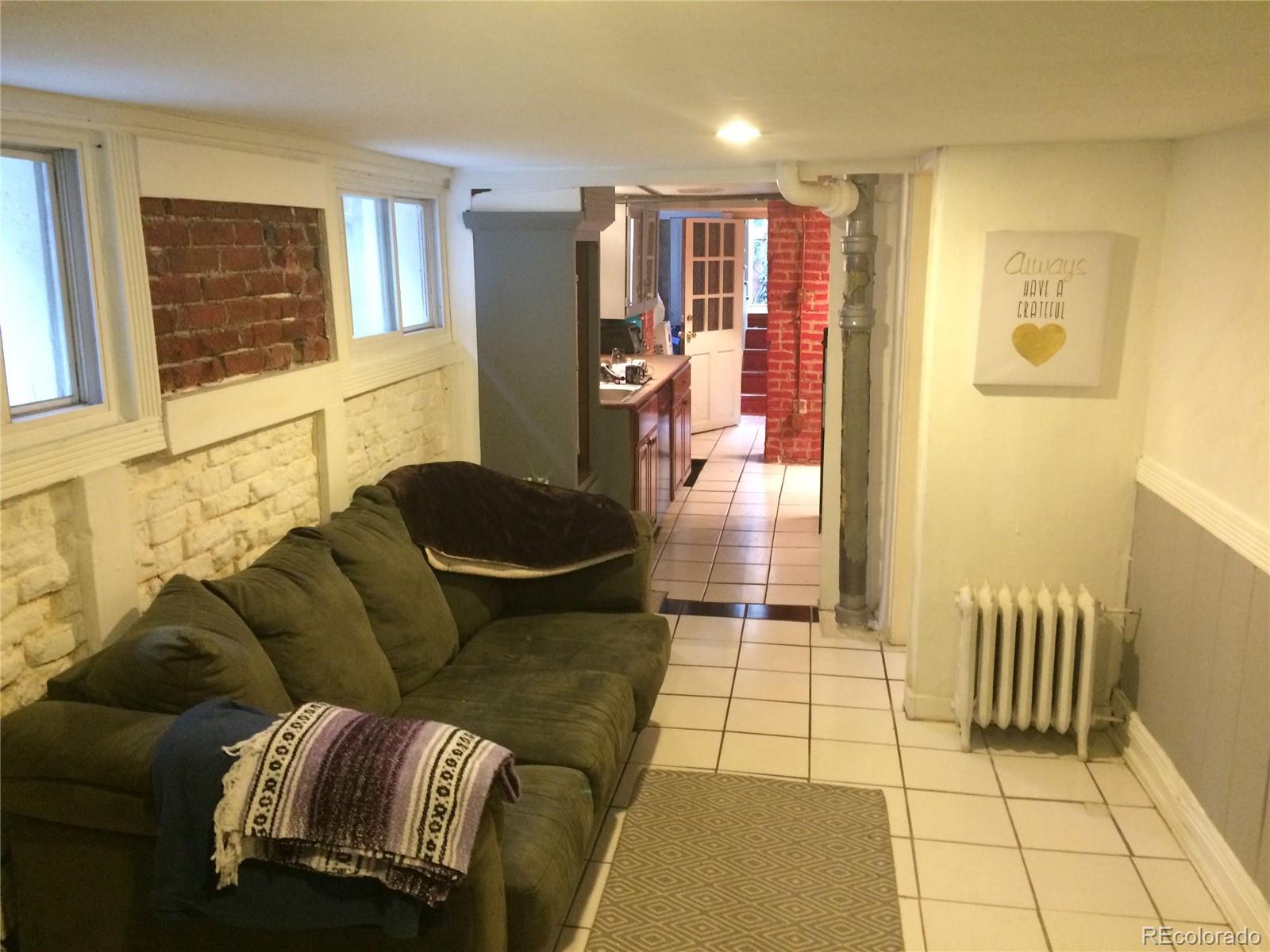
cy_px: 476
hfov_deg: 61.7
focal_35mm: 29
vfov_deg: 48.2
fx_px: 1064
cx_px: 635
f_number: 2.2
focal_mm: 4.15
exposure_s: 1/17
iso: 250
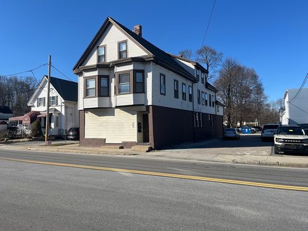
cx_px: 154
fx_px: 231
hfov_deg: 67.3
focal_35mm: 26
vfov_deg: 53.1
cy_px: 116
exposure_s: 1/3413
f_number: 1.6
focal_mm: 5.1
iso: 50
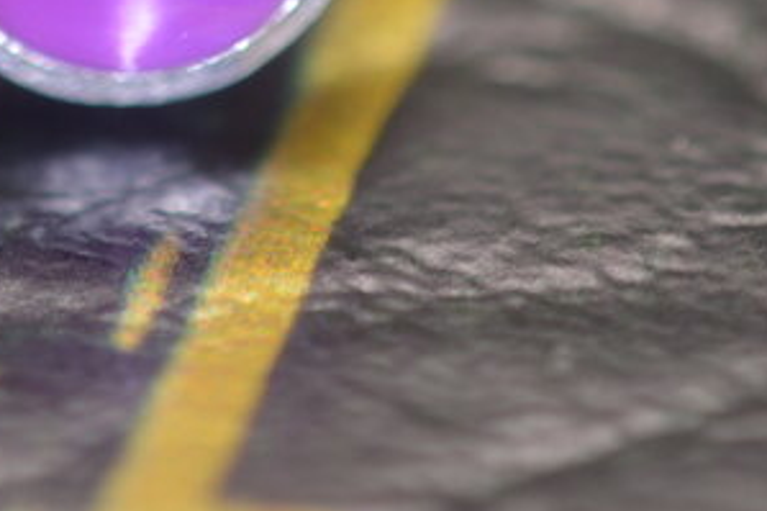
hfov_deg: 5.0
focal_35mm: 410
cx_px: 87
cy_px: -262
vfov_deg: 3.3
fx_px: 8722
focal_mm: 85
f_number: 4.2
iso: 100
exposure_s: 1/125
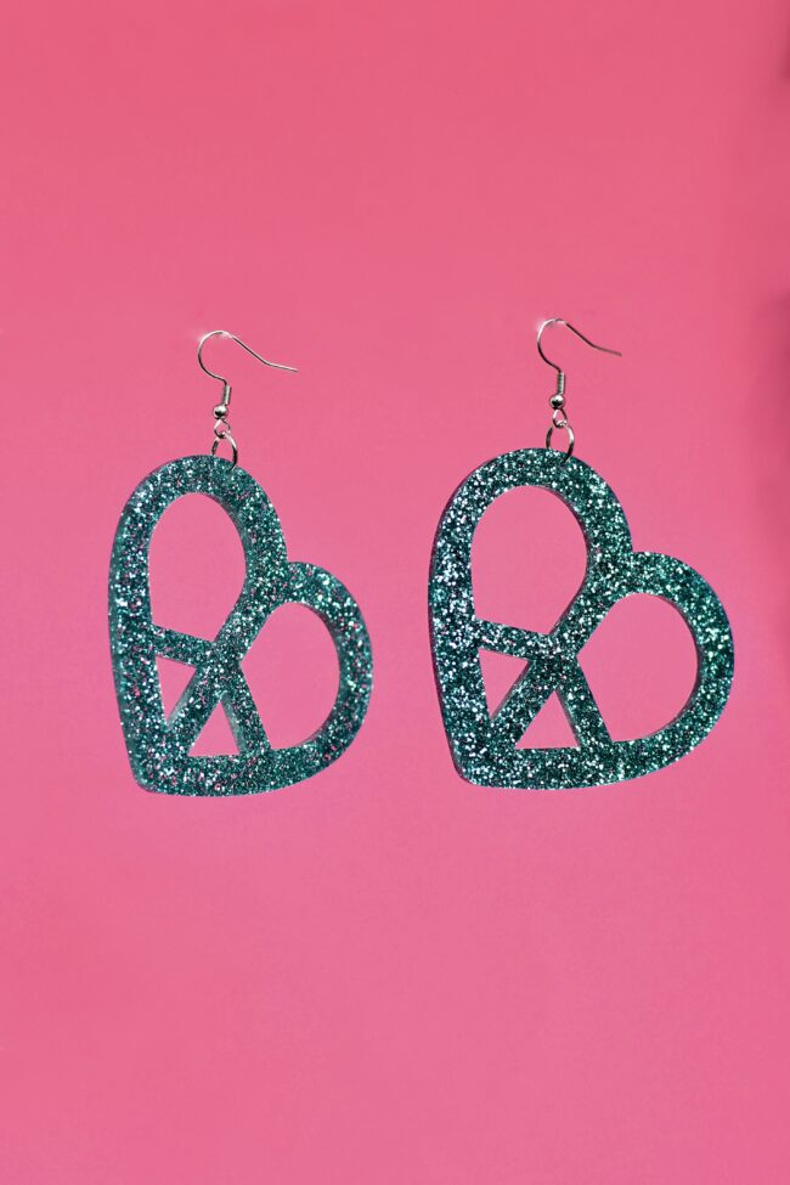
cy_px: 592
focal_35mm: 70
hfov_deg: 19.5
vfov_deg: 28.8
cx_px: 395
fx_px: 2304
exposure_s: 1/800
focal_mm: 35
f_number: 4
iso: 125
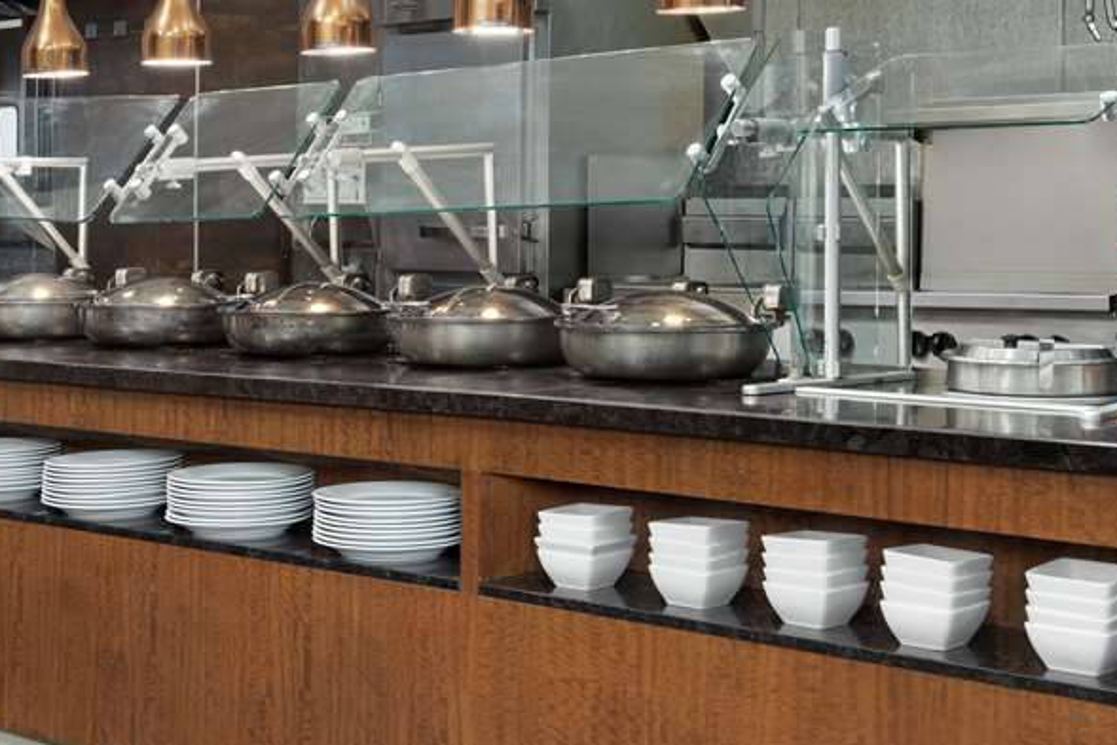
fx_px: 2048
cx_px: 462
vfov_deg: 20.6
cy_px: 313
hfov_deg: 30.4
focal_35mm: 66
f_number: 11
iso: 400
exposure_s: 1/160
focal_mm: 38
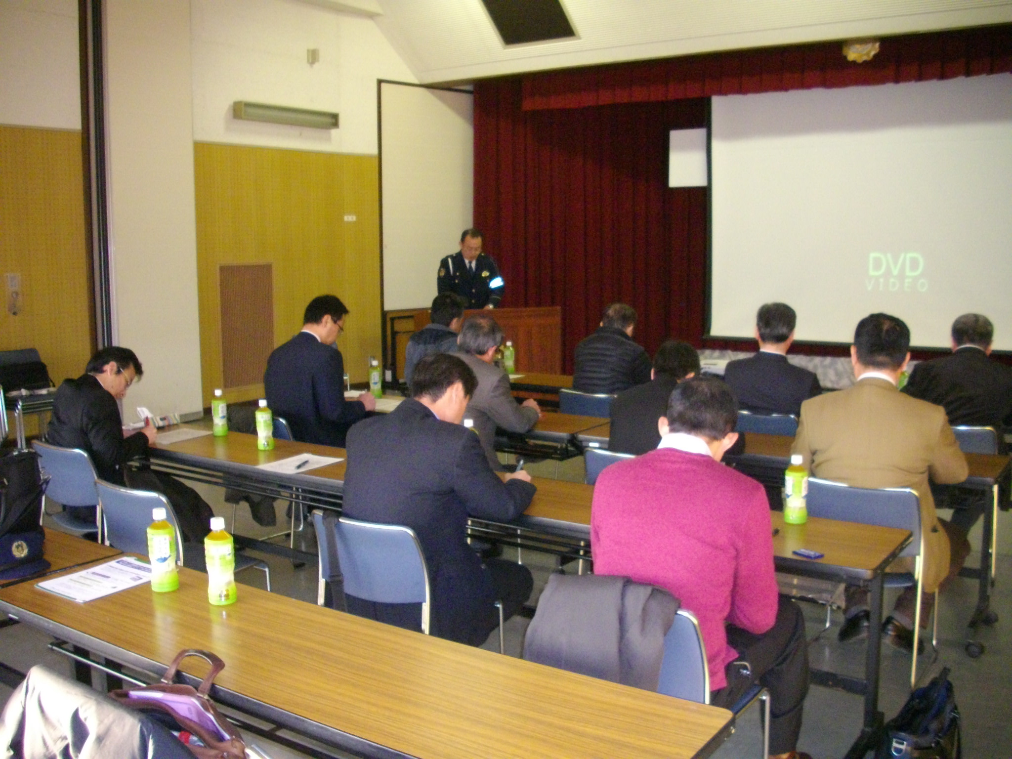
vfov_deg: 38.7
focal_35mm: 37
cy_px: 380
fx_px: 1082
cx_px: 506
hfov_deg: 50.1
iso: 435
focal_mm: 6.2
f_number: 2.8
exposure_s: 1/50
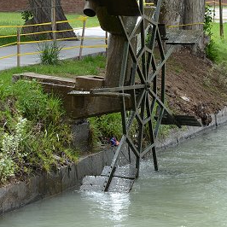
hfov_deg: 9.7
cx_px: 124
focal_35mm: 181
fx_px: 1341
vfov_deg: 9.7
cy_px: 55
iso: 160
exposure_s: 1/250
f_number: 8
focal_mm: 85
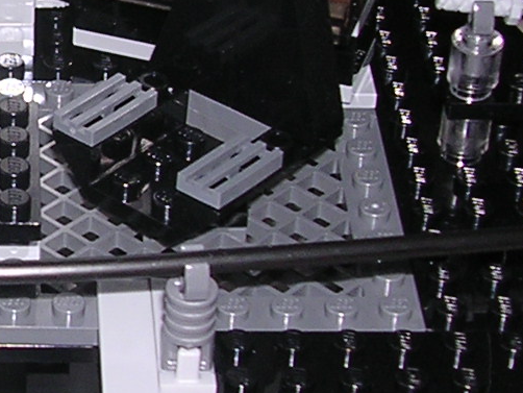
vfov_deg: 9.6
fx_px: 2343
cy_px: 97
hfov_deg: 12.3
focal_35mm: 155
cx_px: -178
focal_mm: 5.8
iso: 100
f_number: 2.8
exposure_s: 1/60.1
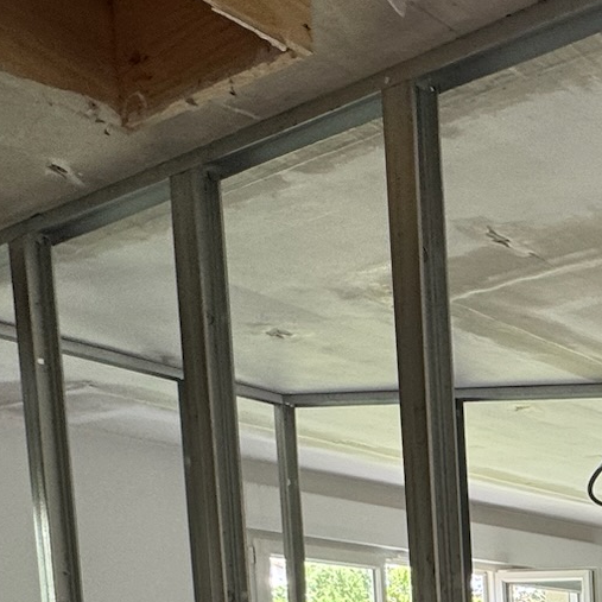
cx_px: 991
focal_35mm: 50
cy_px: 790
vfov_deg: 28.0
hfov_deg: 23.6
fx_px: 984
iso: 100
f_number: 2.2
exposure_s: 1/99
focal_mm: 2.22
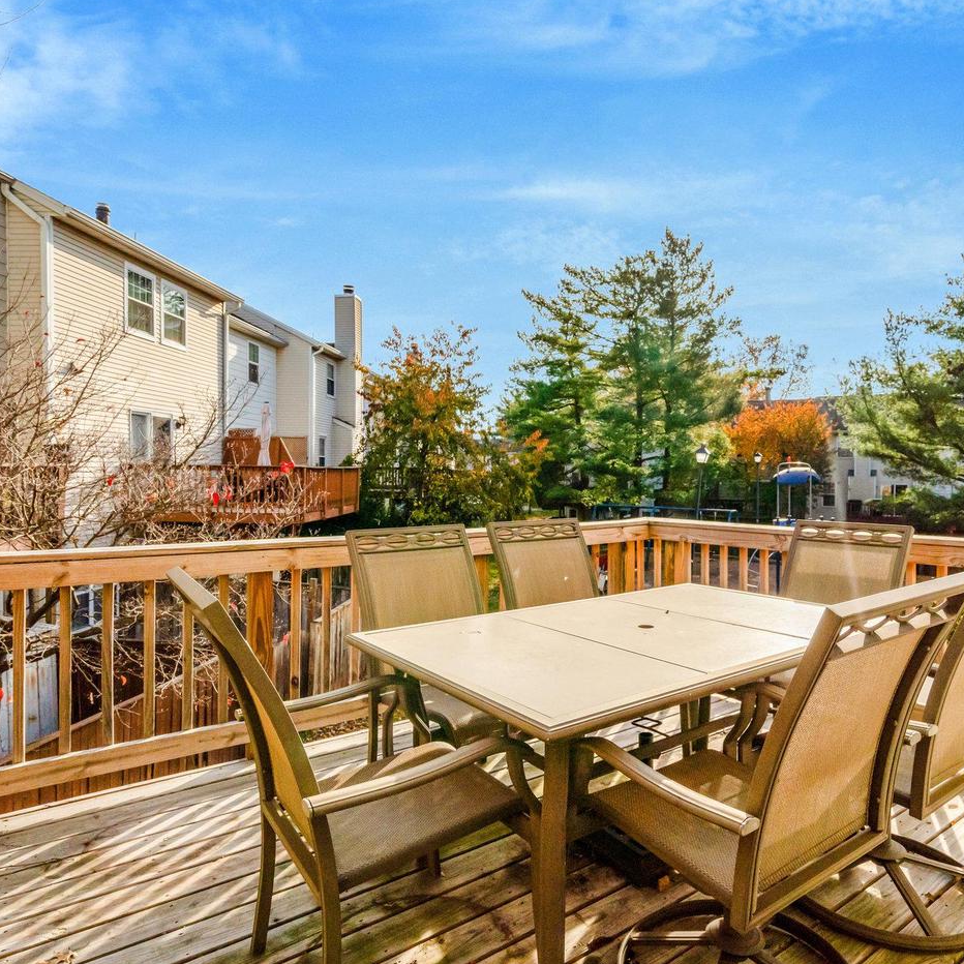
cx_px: 559
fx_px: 662
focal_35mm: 21
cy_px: 470
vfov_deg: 72.1
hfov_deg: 71.7
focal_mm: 16
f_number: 8
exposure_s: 1/3200
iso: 1250
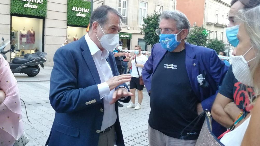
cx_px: 129
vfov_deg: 38.6
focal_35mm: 30
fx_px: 207
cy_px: 51
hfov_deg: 64.3
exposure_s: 1/100
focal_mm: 3.96
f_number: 1.8
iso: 400
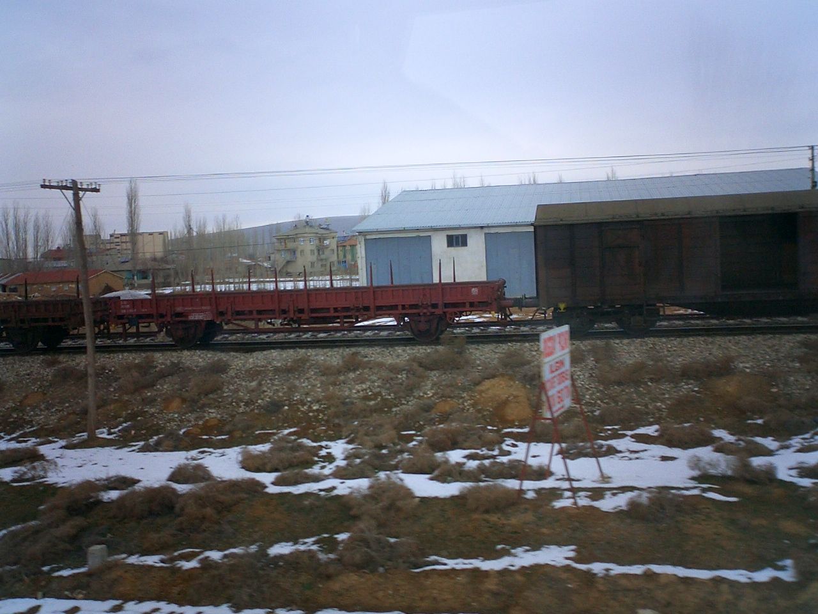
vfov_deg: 38.7
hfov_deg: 50.1
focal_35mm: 37
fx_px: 874
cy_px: 307
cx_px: 409
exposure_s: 1/400
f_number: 3.5
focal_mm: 5.6
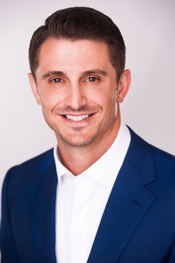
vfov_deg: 15.2
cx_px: 88
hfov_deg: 10.2
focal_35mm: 135
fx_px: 985
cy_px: 132
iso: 1600
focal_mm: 135
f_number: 4
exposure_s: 1/250
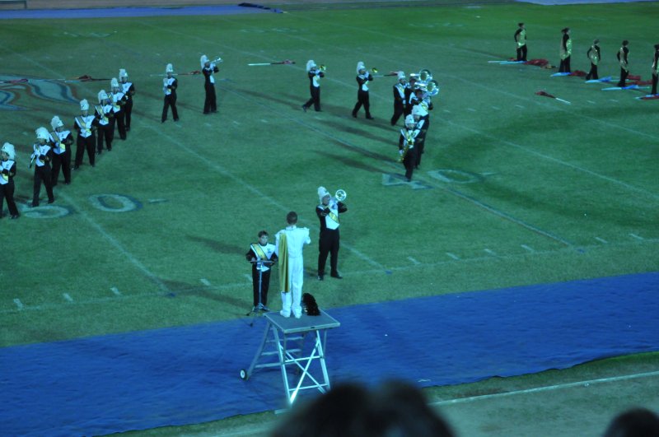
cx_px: 330
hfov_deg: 24.7
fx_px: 1508
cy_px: 218
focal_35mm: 82
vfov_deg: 16.5
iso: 1600
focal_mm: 55
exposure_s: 1/250
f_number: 2.8
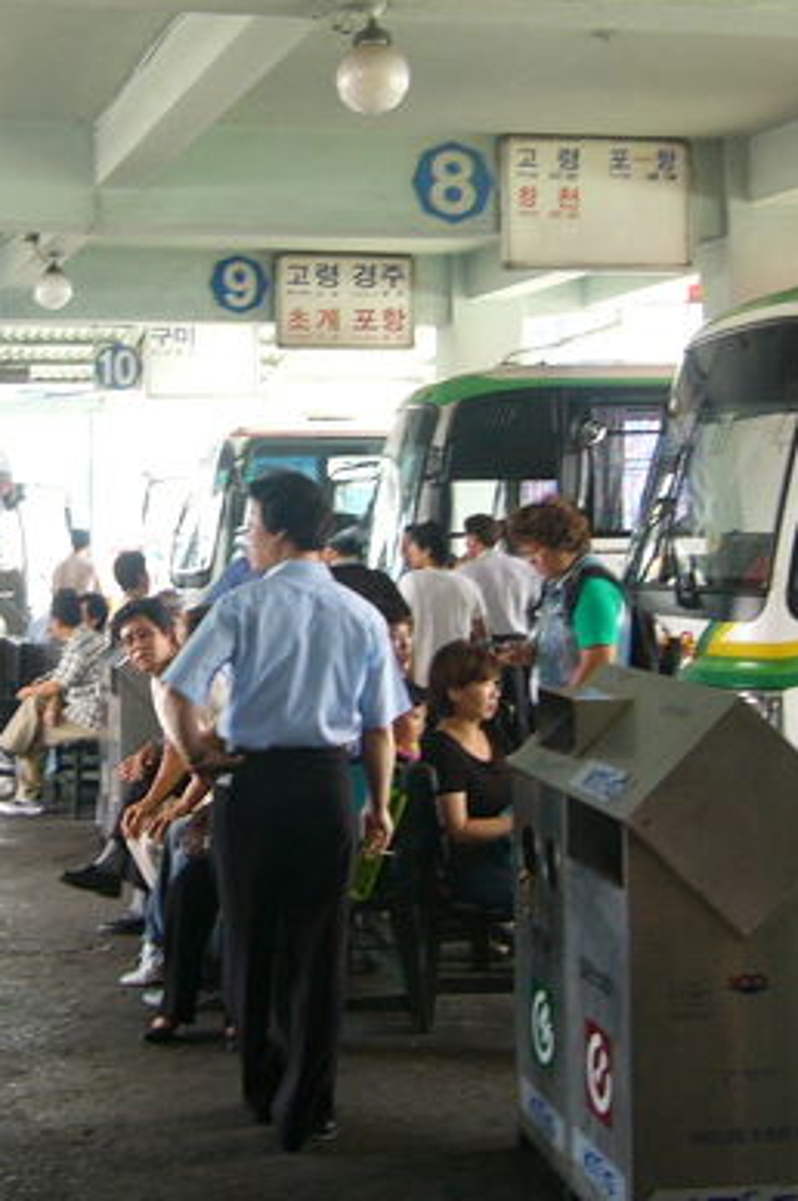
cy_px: 469
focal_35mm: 61
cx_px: 80
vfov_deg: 32.8
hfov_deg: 21.7
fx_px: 2032
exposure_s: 1/40
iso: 150
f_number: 2.8
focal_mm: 5.8
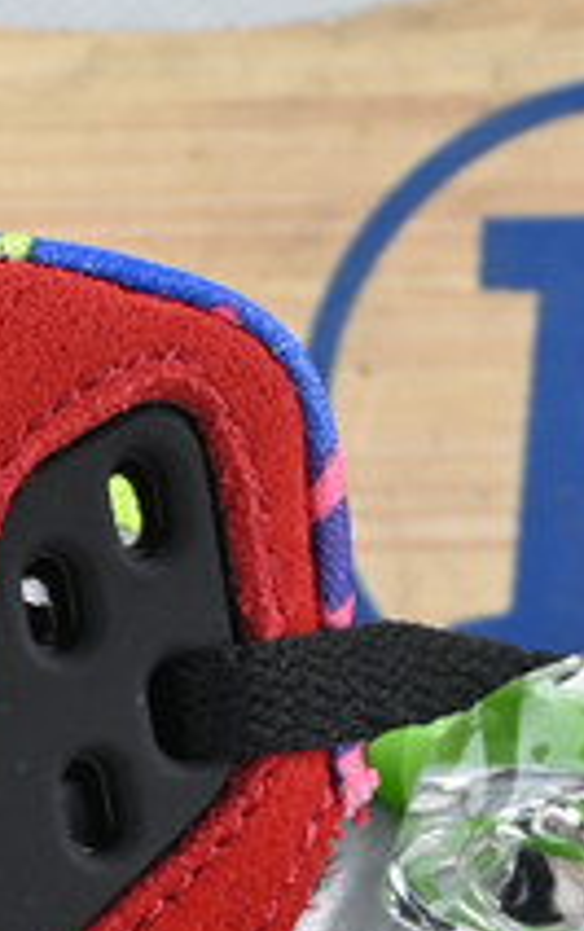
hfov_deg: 4.8
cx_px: 558
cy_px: 1664
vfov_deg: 7.5
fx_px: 6919
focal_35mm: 272
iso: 100
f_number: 5
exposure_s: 1/50
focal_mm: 31.5
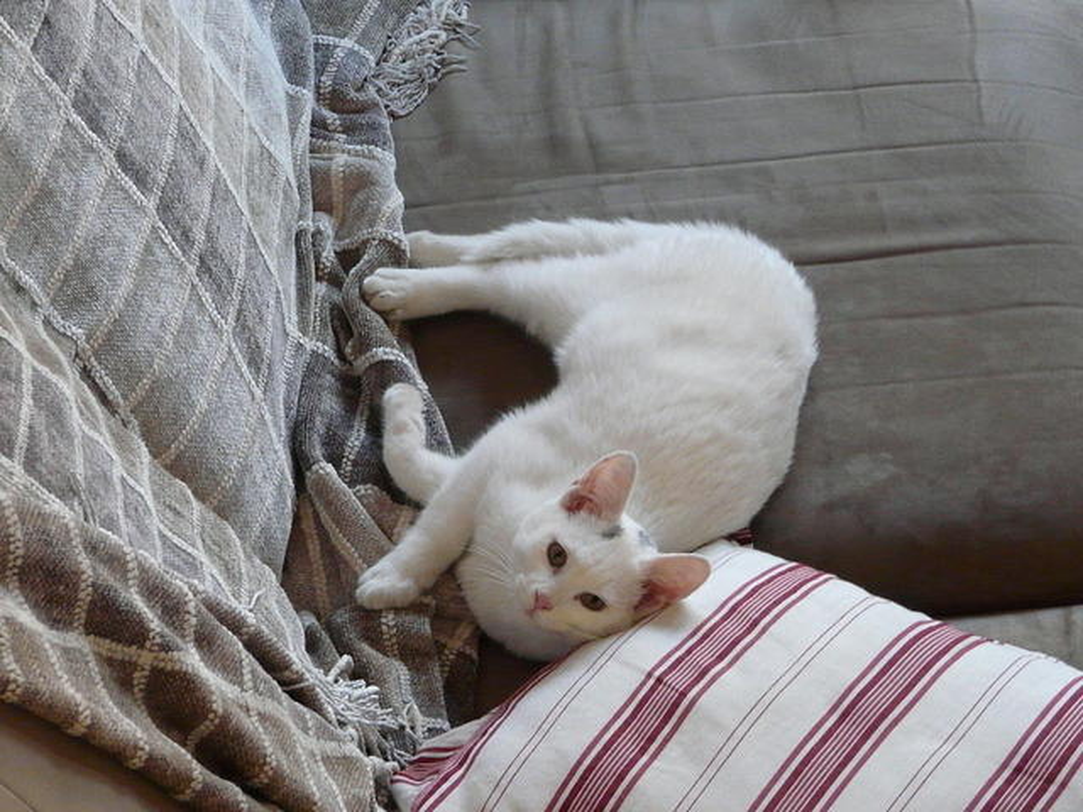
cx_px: 542
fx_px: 4662
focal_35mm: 149
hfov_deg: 13.3
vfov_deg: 10.0
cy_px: 406
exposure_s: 1/30
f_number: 3.6
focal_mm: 19.2
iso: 400
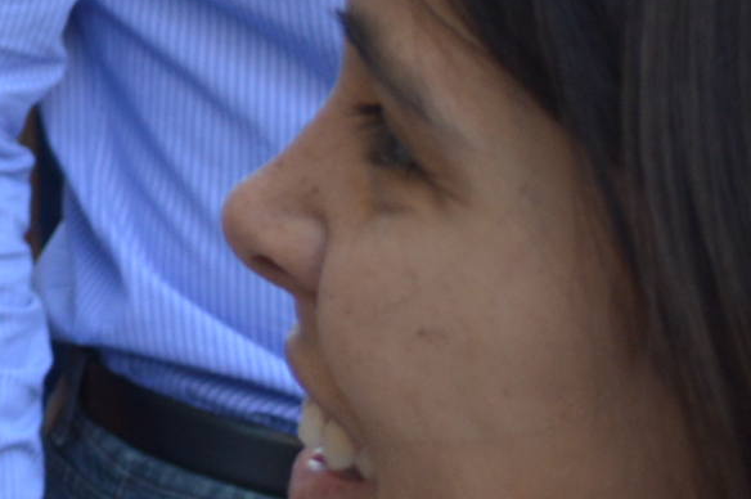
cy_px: -612
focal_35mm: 170
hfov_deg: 10.3
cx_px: -1101
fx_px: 3542
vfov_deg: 7.6
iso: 280
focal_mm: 22
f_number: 5.6
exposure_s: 1/125
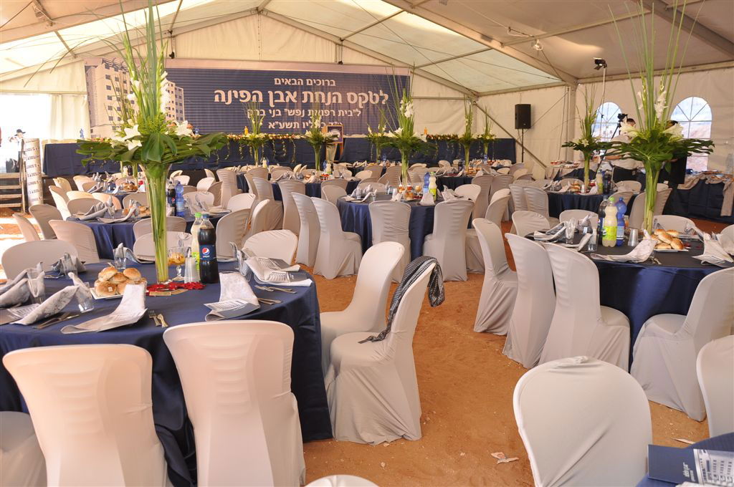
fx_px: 550
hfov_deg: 67.4
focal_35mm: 27
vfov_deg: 47.8
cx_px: 367
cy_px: 244
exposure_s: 1/80
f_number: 5.6
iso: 400
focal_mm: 18
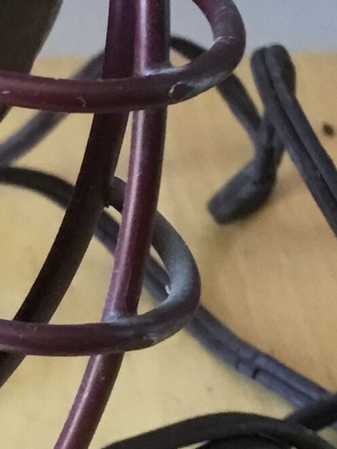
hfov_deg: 9.1
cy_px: 118
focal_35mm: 153
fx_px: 1985
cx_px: -337
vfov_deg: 12.9
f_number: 2.4
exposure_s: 1/33
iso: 64
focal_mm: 3.3
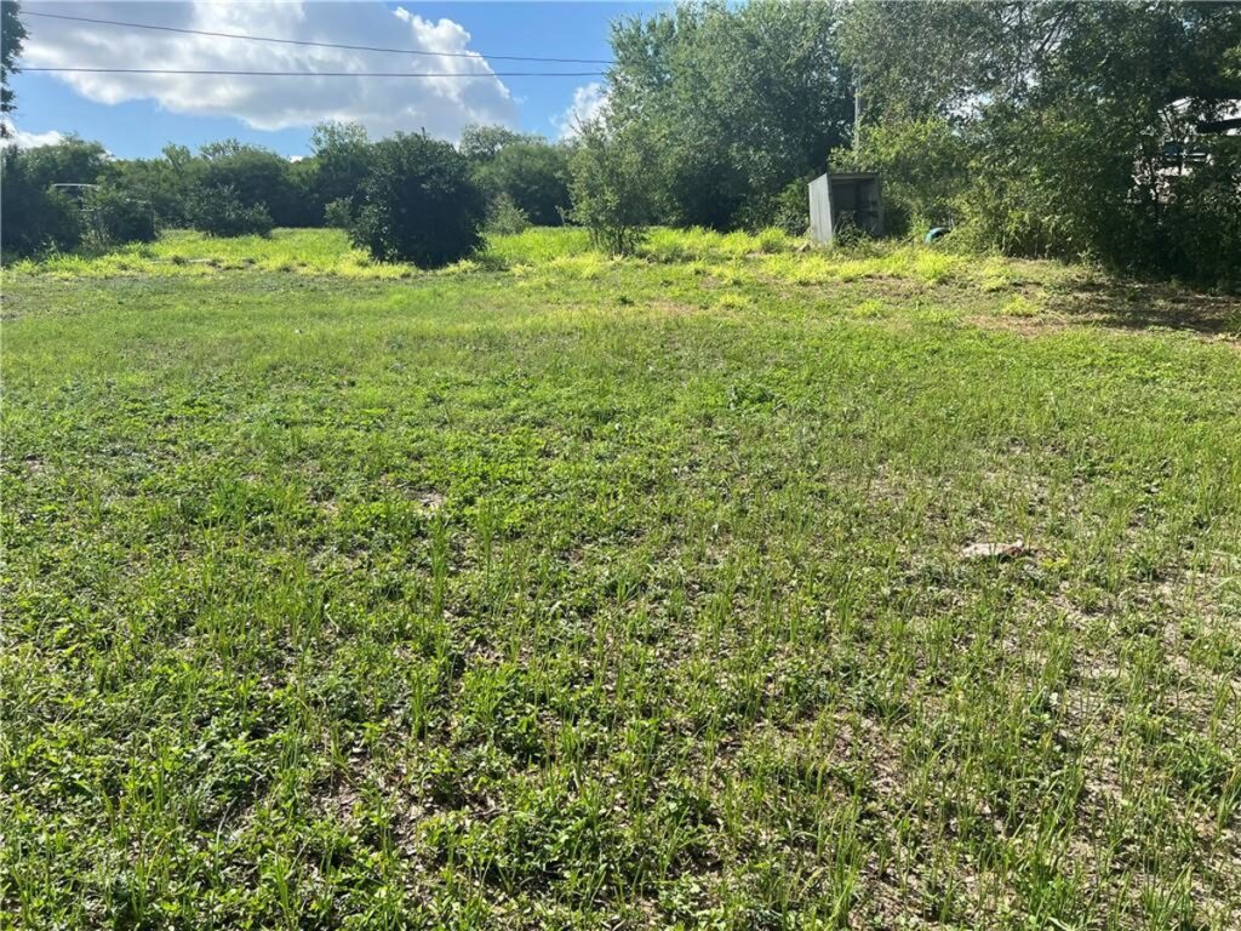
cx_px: 620
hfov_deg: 67.3
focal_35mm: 26
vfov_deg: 53.1
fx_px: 932
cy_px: 466
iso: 50
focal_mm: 5.7
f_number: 1.5
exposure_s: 1/3165
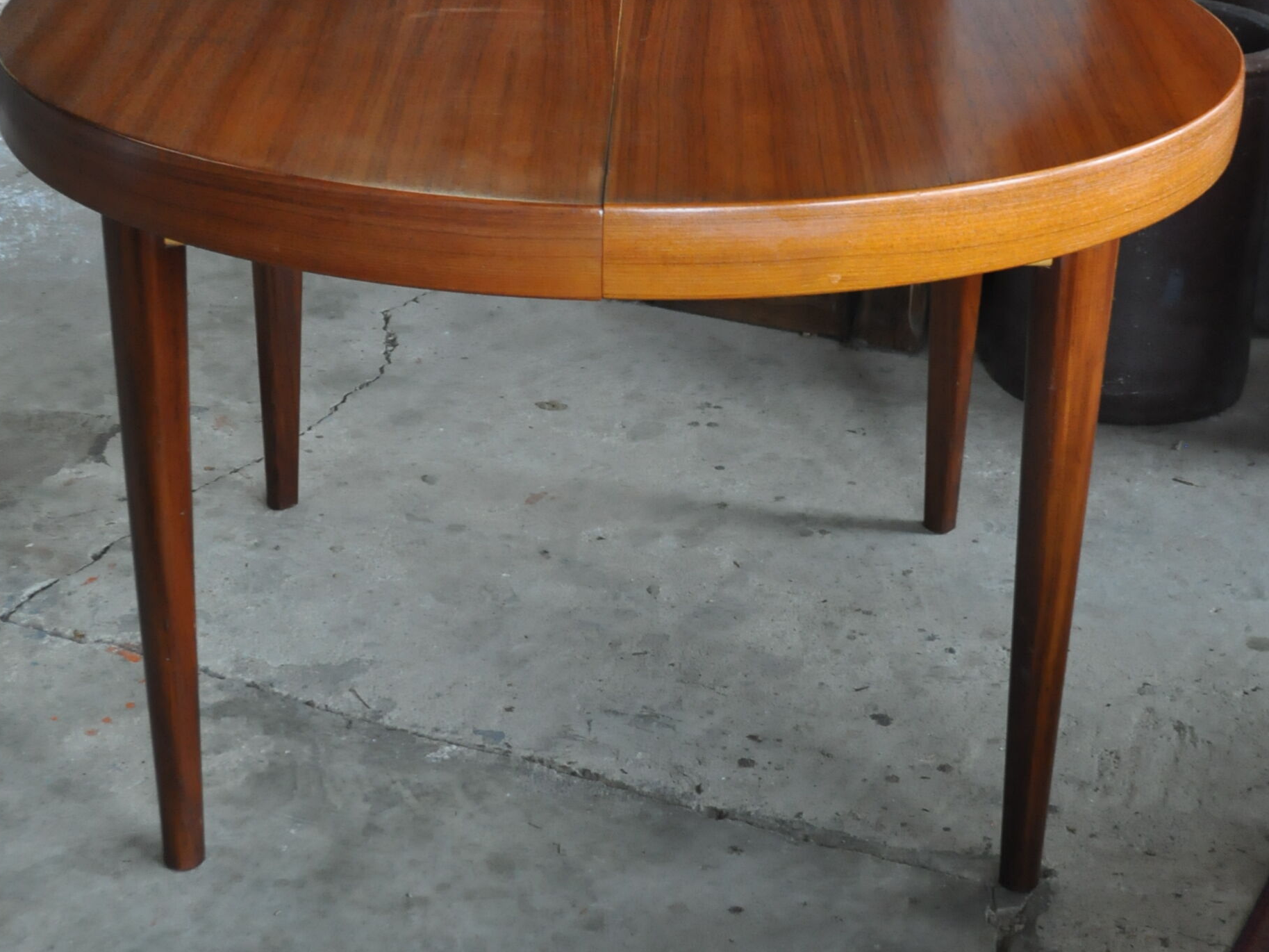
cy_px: 358
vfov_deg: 20.7
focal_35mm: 71
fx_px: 2603
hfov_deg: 27.4
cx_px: 688
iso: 1600
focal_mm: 28
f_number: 4.5
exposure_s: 1/30
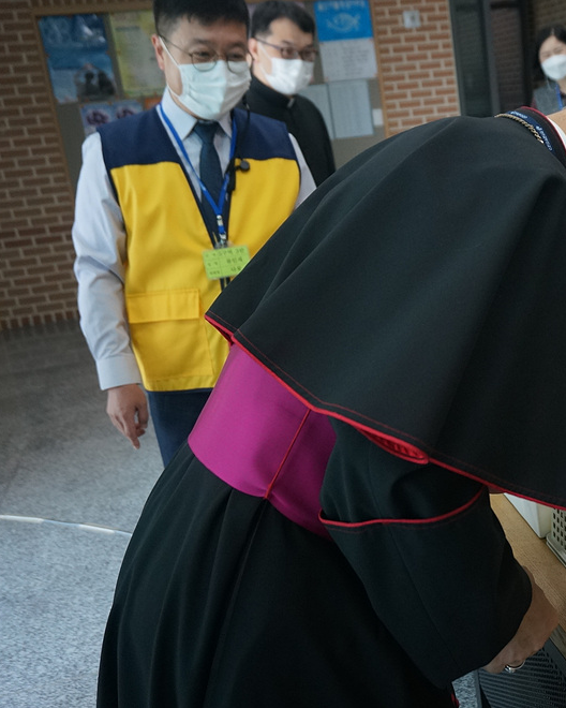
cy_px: 355
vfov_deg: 41.4
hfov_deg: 32.2
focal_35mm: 45
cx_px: 495
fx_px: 936
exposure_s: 1/160
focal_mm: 21
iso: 640
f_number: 4
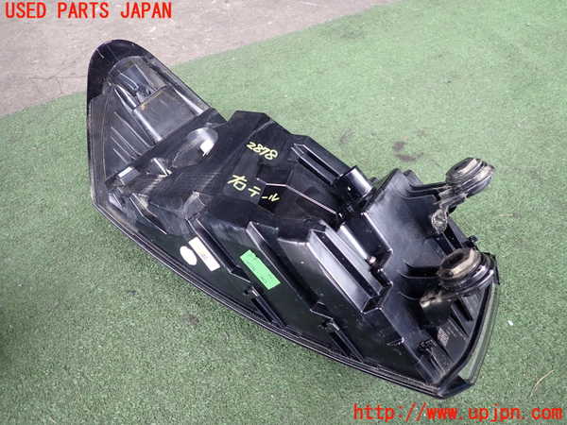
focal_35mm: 25
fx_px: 409
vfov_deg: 54.9
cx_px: 284
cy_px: 212
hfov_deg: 69.4
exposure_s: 1/125
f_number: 2
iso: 200
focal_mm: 4.5
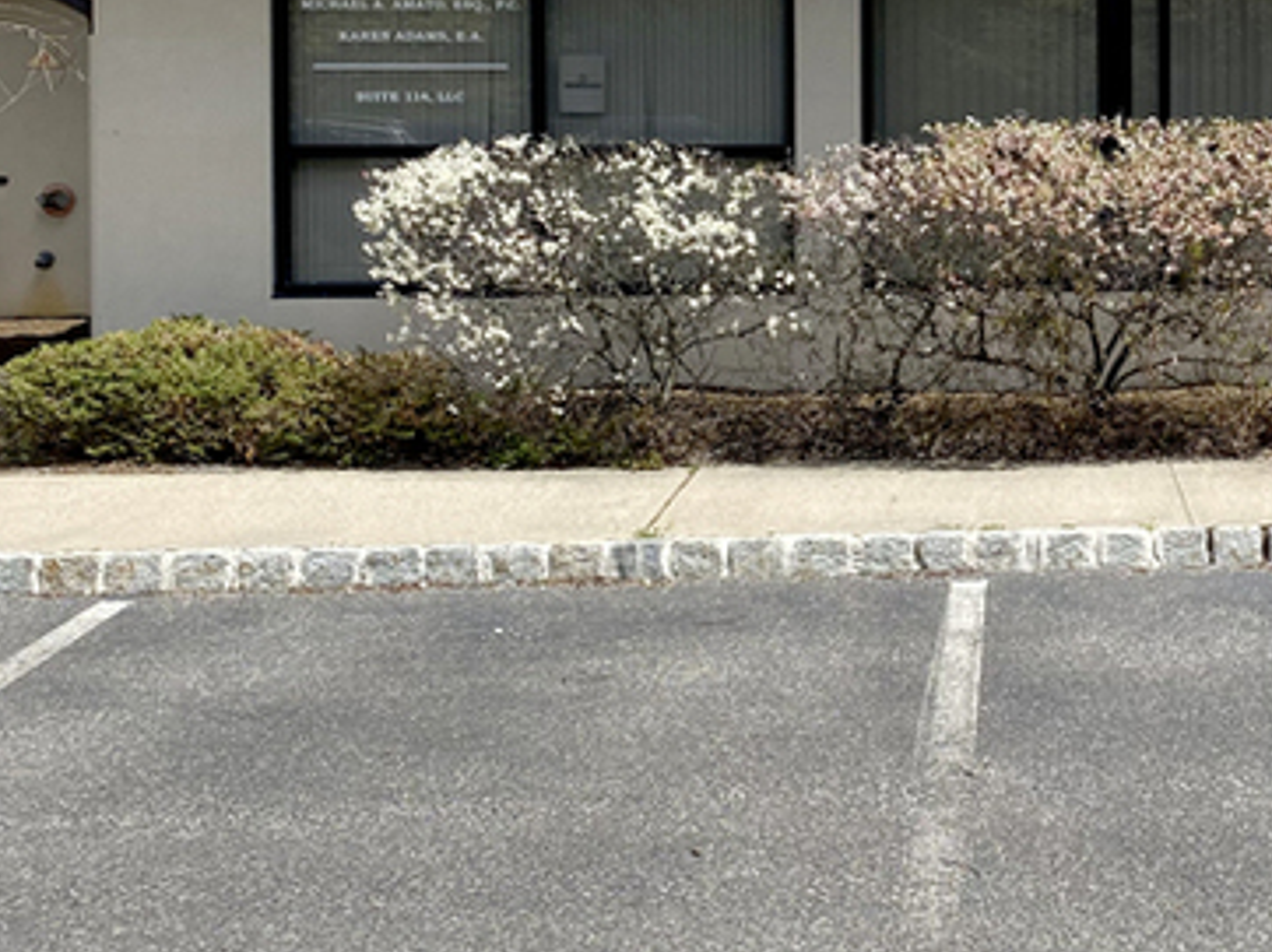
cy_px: 214
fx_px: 2534
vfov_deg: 21.1
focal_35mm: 69
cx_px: 1240
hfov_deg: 26.8
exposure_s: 1/2358
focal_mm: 4.25
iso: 32
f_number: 1.8
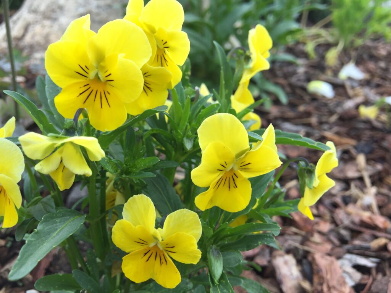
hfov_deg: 61.7
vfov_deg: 48.2
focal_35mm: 29
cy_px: 146
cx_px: 196
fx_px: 328
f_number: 2.2
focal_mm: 4.15
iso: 50
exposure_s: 1/120
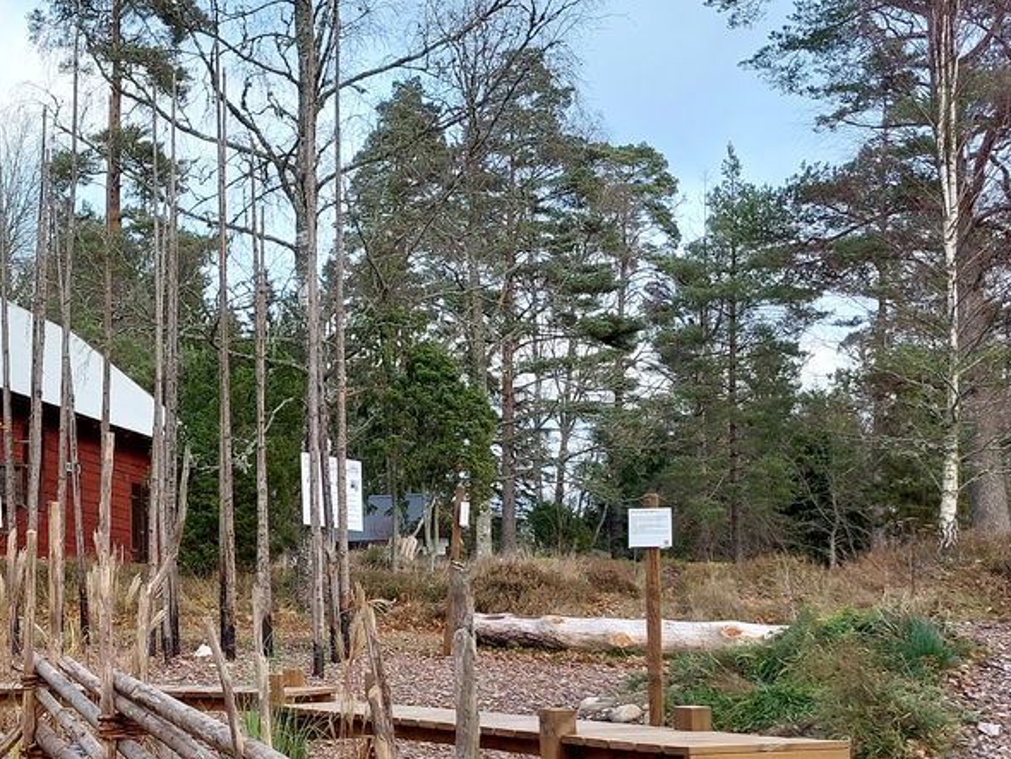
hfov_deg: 28.4
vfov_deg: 23.9
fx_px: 1782
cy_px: 538
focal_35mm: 61
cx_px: -141
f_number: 1.8
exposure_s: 1/125
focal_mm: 5.23
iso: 25
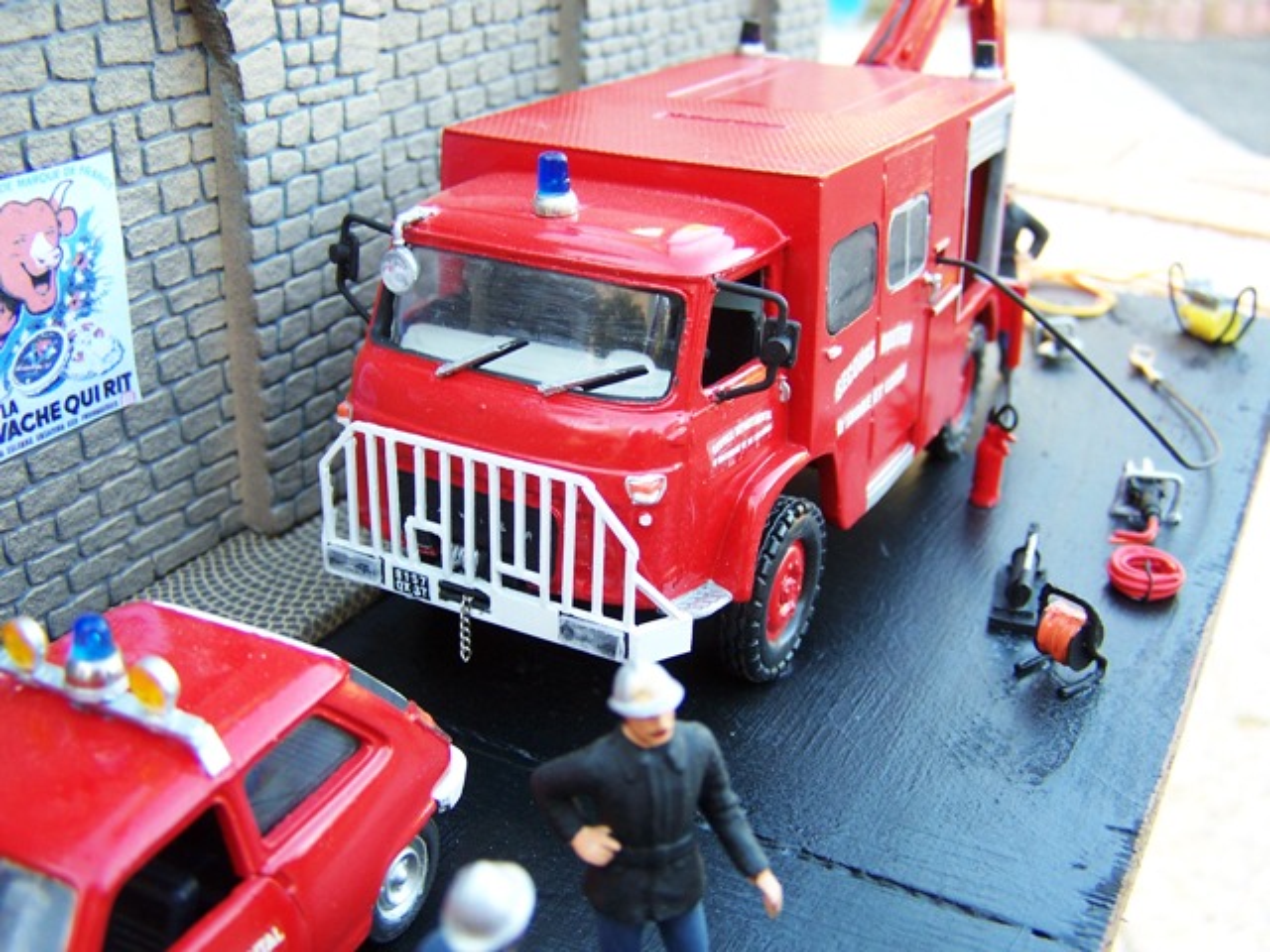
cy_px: 476
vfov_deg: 37.7
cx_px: 635
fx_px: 1394
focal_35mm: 38
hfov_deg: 49.0
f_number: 2.8
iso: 100
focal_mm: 6.3
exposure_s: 1/30
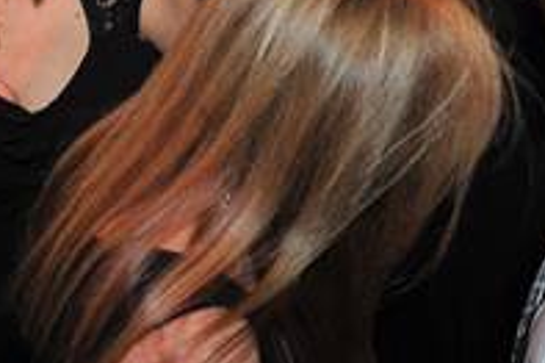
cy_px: -105
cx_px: 17
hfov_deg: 28.5
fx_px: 1013
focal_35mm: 67
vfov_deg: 18.8
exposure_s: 1/50
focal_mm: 24
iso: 1250
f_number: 5.6
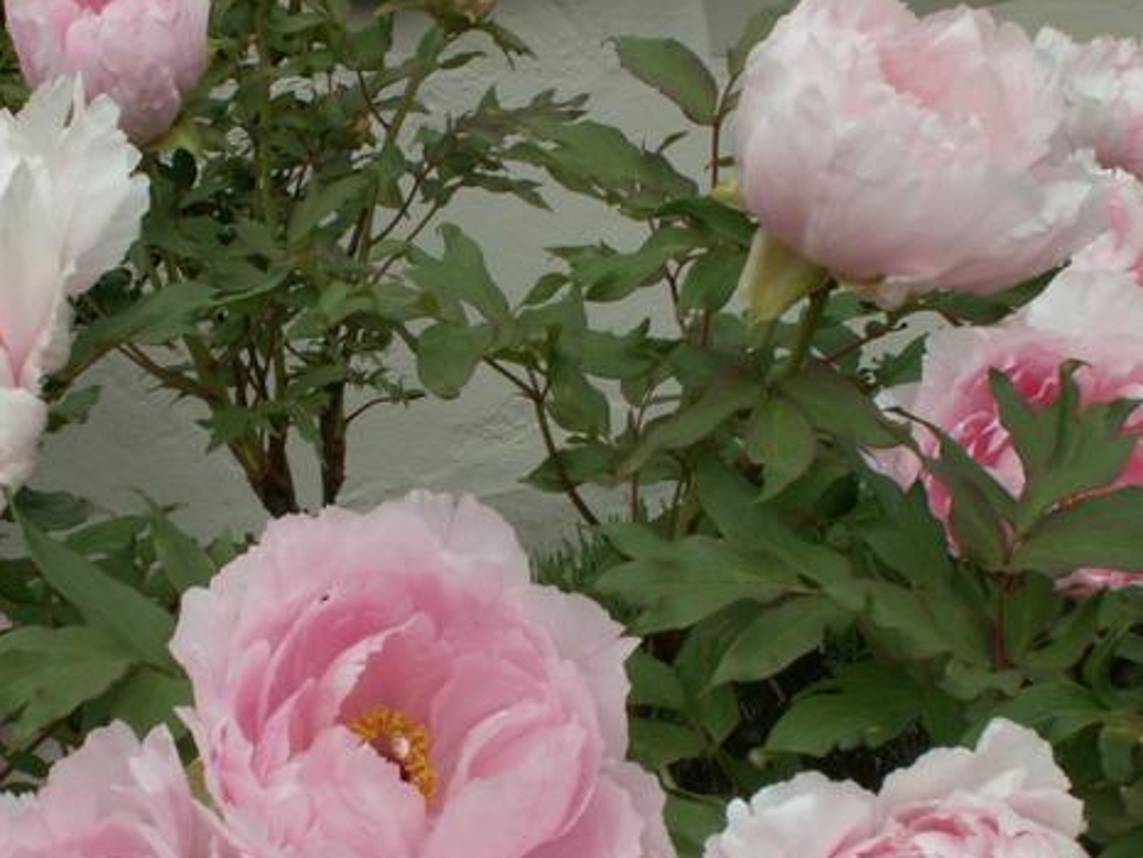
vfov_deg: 21.0
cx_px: 424
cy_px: 561
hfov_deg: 27.7
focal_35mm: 70
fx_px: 2313
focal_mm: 8.54
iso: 50
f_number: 7.1
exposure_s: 1/160
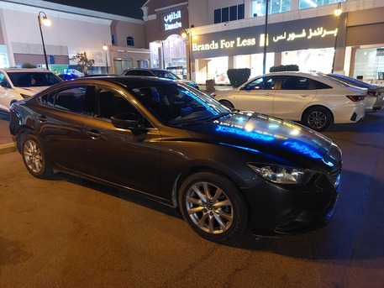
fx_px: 255
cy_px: 144
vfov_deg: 58.9
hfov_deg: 73.9
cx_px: 192
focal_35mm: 23
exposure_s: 1/25
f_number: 1.8
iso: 640
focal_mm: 5.06
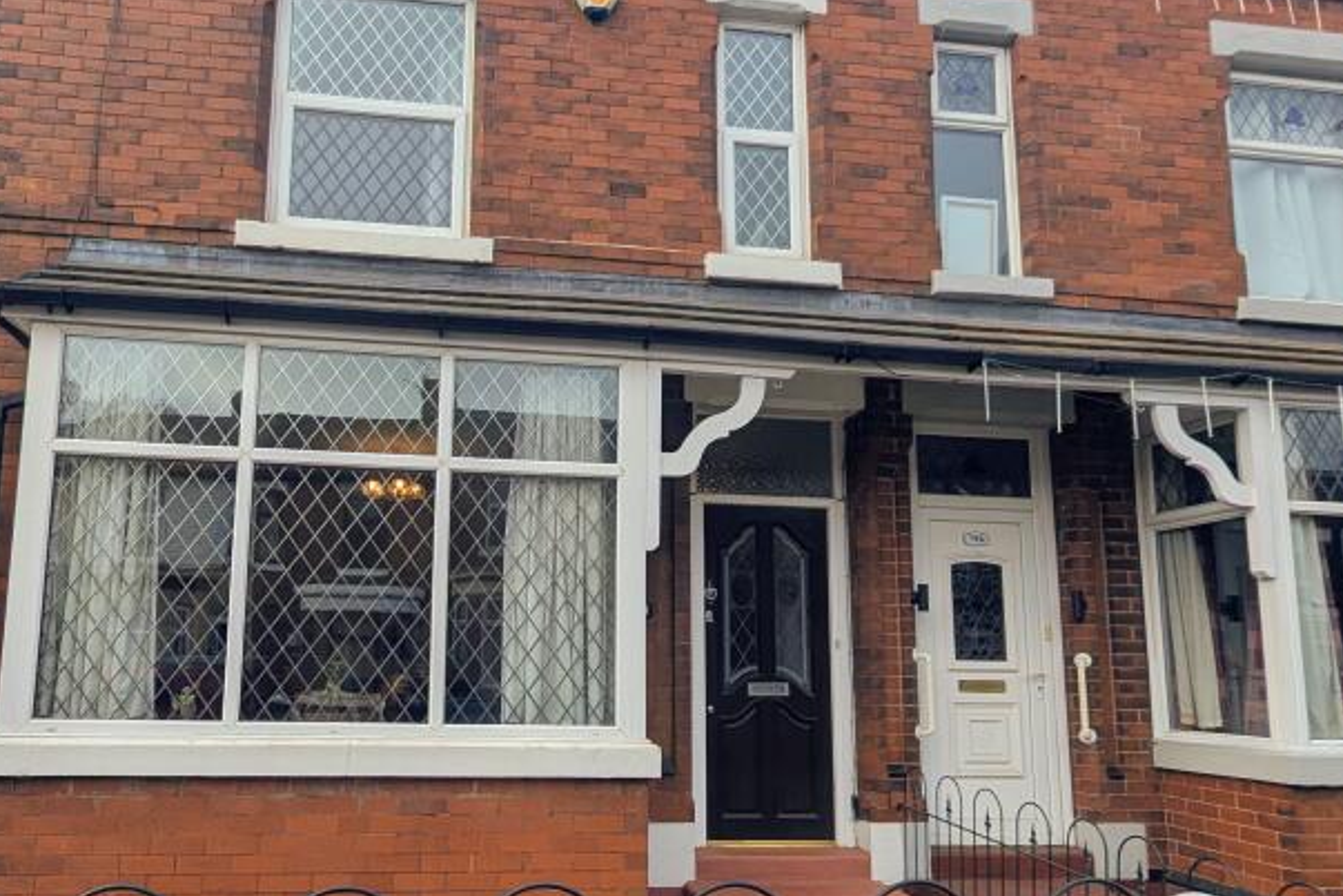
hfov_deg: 75.0
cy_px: 527
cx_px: 521
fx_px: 858
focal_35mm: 23
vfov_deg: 54.8
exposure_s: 1/504
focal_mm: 1.95
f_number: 2.2
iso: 47
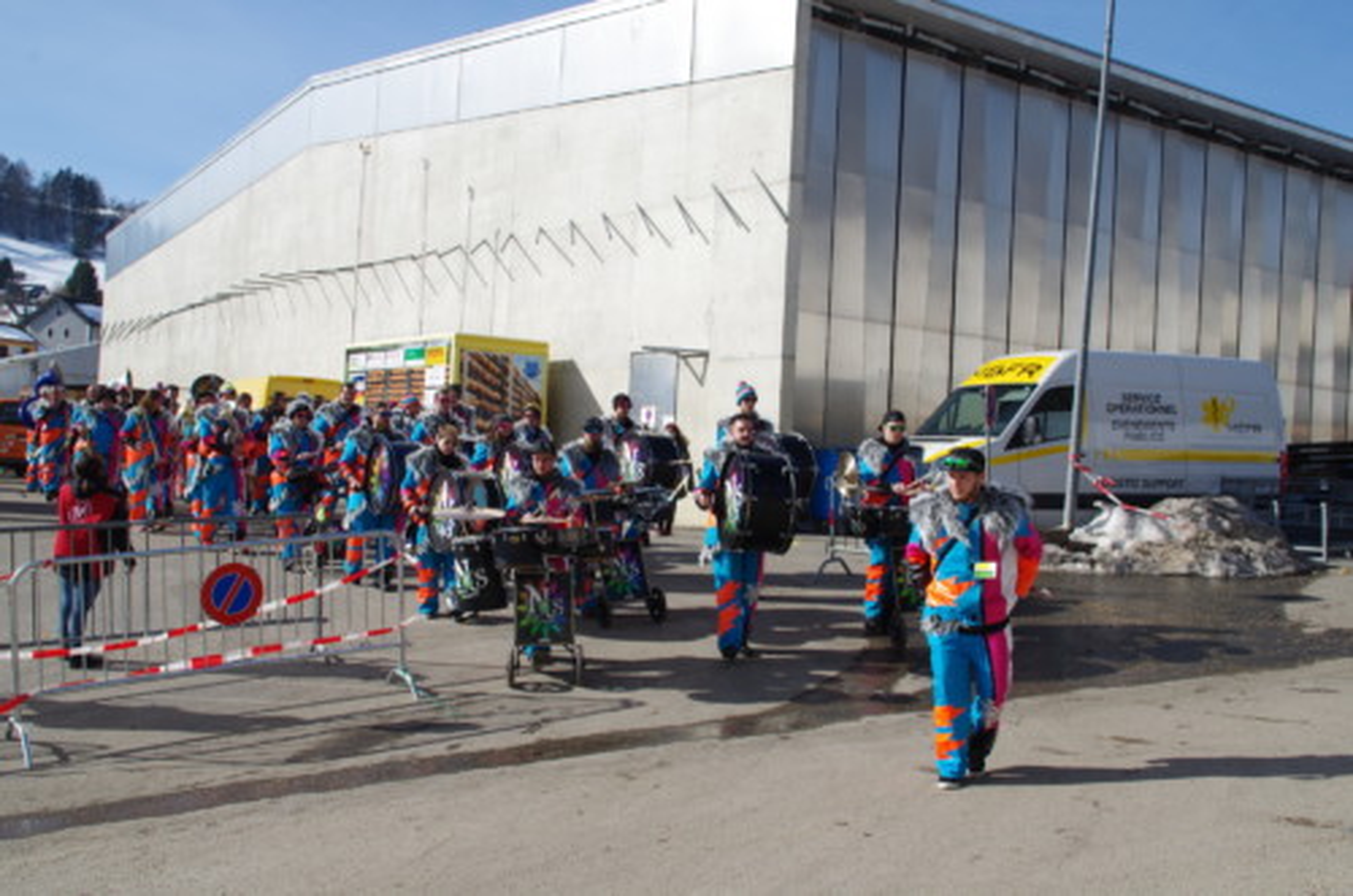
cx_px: 676
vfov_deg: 31.7
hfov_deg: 46.5
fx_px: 1575
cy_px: 448
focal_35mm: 42
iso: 100
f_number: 11
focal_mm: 28
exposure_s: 1/160
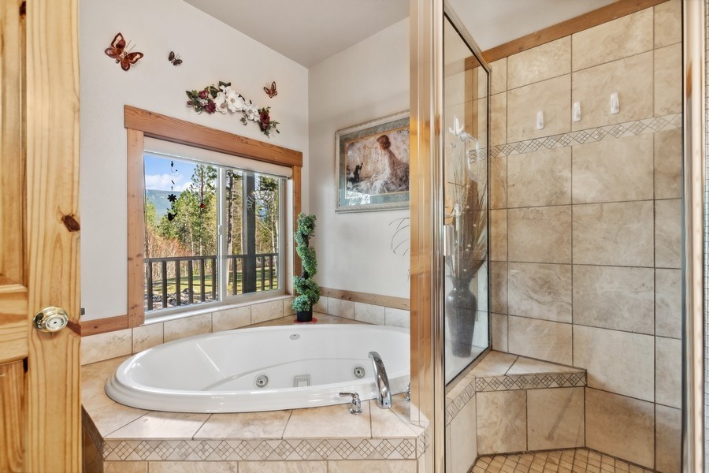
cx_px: 354
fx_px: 295
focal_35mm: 15
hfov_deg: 100.4
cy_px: 236
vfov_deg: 77.3
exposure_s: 1/15
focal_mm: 10
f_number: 6.3
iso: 200
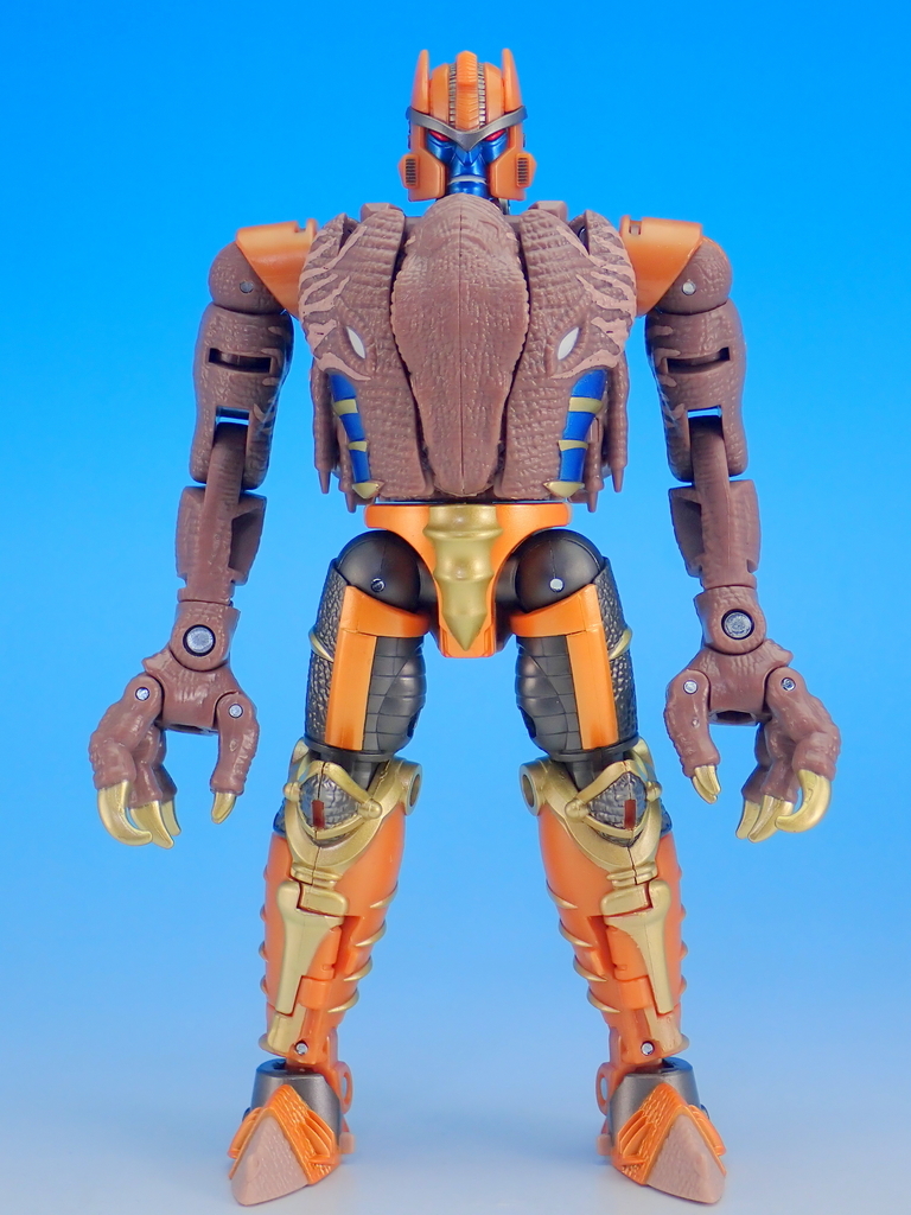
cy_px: 608
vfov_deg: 25.3
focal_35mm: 77
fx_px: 2702
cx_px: 456
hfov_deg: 19.1
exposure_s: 1/25
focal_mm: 13.65
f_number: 4.1
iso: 100
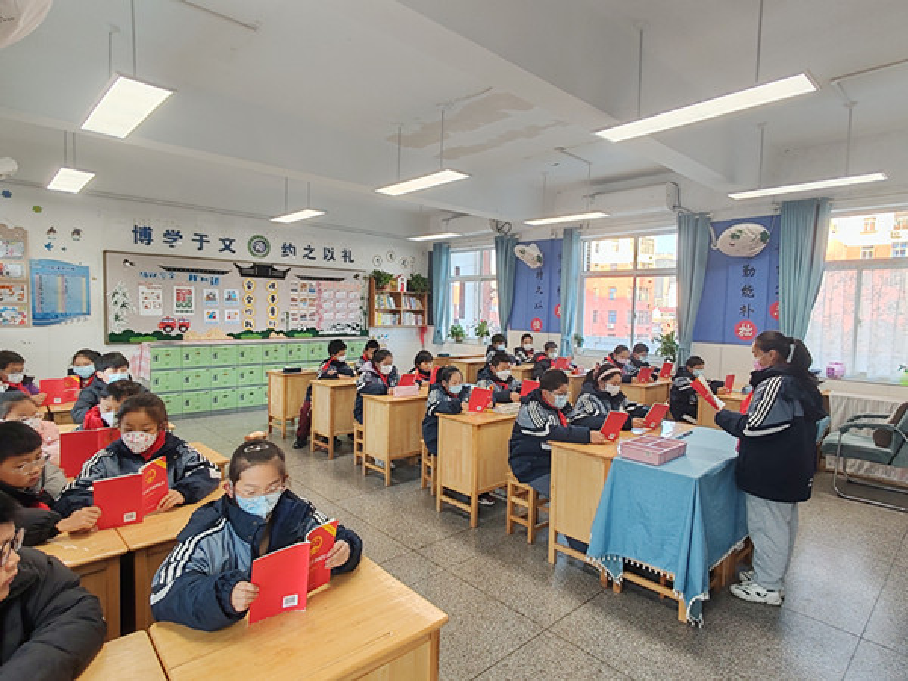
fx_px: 498
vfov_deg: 68.7
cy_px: 340
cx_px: 454
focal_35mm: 19
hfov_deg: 84.7
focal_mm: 1.96
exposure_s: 1/33
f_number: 2.2
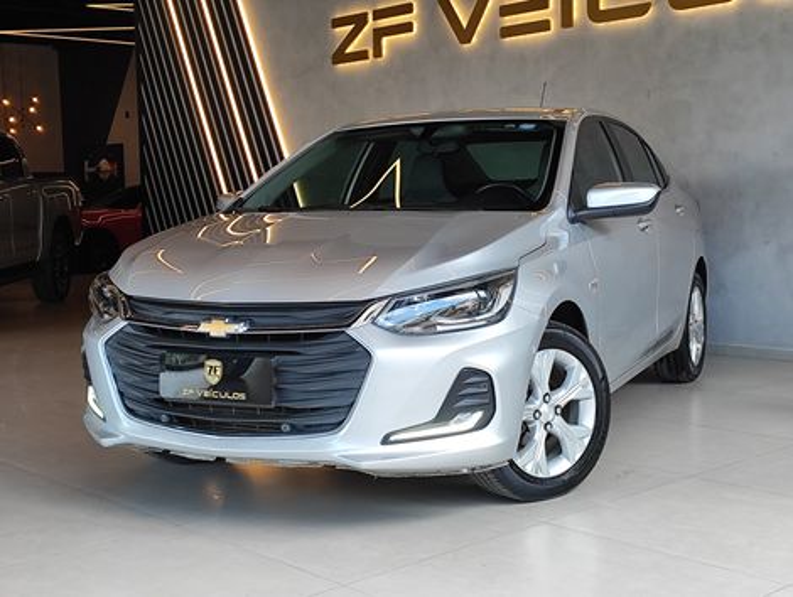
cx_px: 396
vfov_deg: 56.9
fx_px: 551
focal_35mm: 24
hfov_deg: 71.5
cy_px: 298
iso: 149
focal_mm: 5.89
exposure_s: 1/120
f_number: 1.89
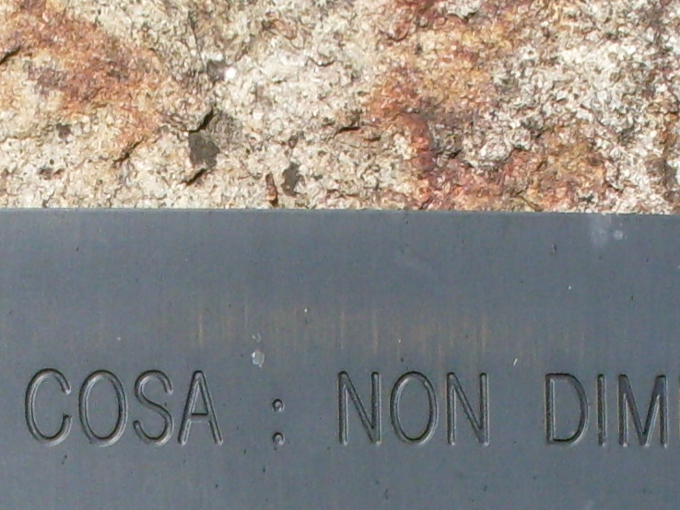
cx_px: 64
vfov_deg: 8.5
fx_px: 3301
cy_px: 873
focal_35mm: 168
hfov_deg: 11.7
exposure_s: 1/180
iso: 80
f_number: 8.4
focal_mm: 6.3
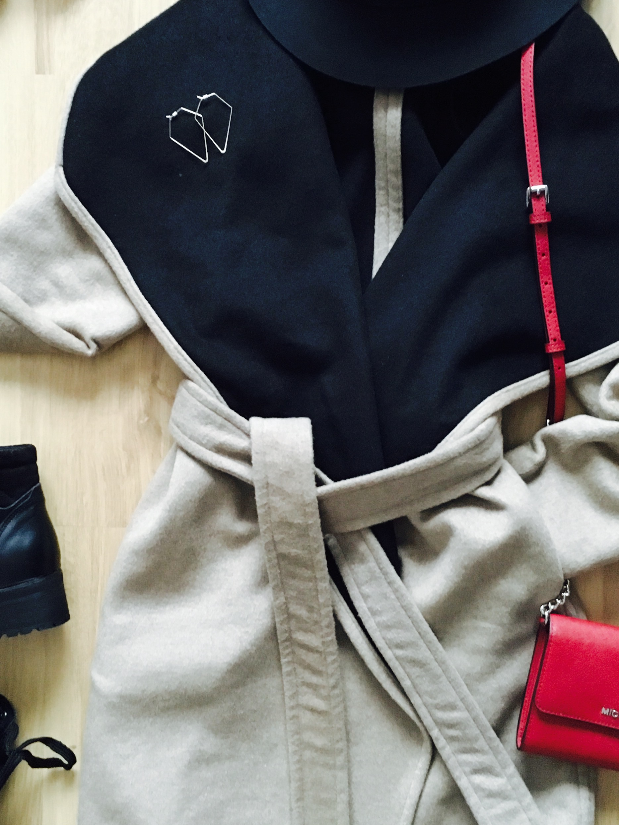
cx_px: 262
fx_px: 1121
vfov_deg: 40.4
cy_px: 416
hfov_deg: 30.8
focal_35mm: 47
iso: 640
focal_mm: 4.15
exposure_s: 1/17
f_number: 2.2
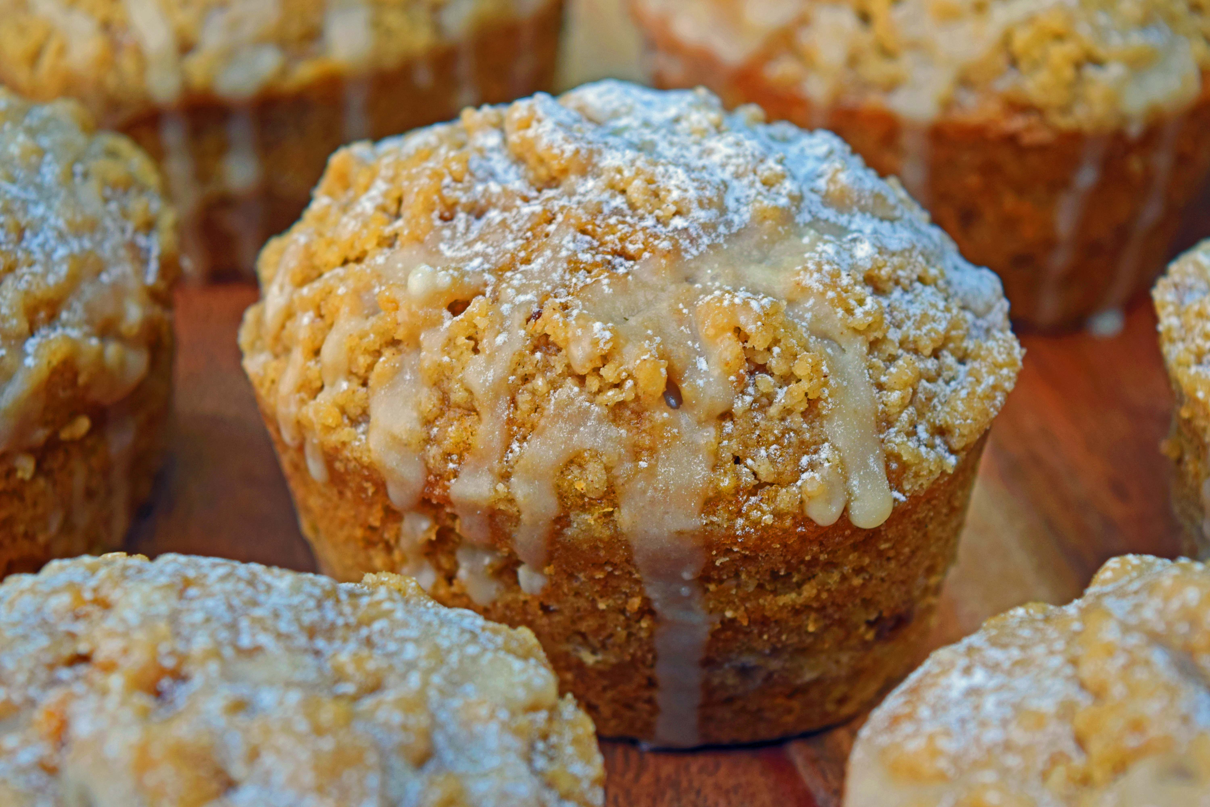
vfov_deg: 16.6
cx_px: 605
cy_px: 404
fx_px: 2773
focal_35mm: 82
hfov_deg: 24.6
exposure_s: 1/200
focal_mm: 55
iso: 400
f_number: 7.1
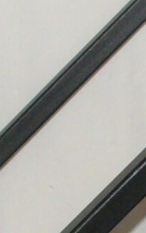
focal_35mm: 241
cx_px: 221
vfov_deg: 8.6
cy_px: 250
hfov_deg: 5.4
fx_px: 1535
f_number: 2.8
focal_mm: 6.1
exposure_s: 1/30
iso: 200
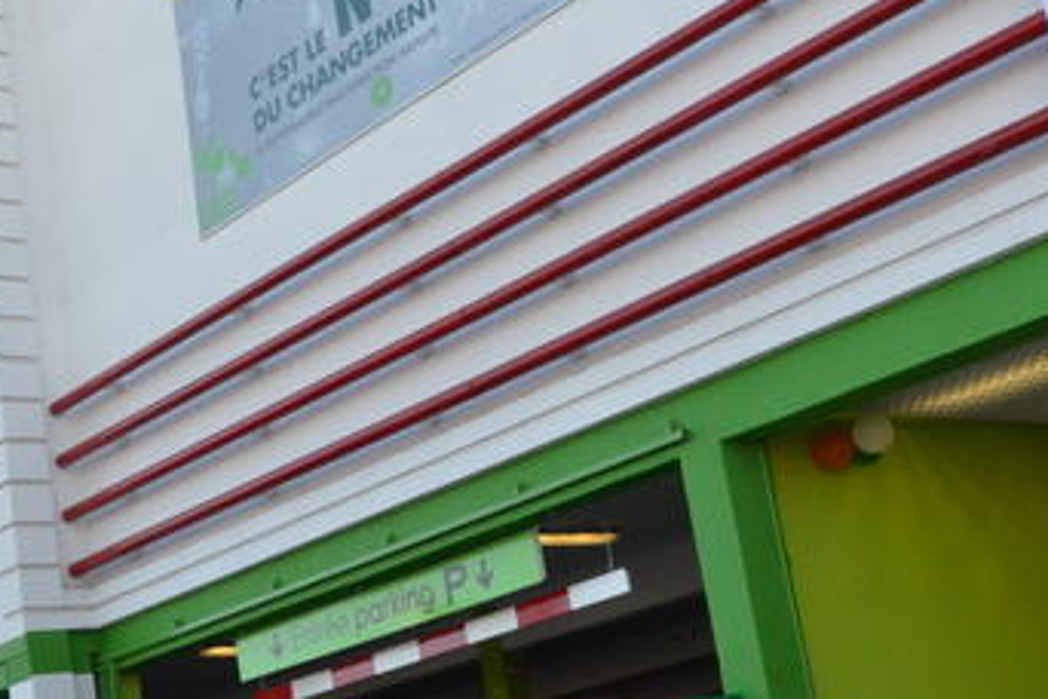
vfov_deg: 21.6
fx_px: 1834
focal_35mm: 63
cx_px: 567
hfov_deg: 31.9
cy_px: 300
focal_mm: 18
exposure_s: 1/640
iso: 2000
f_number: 13
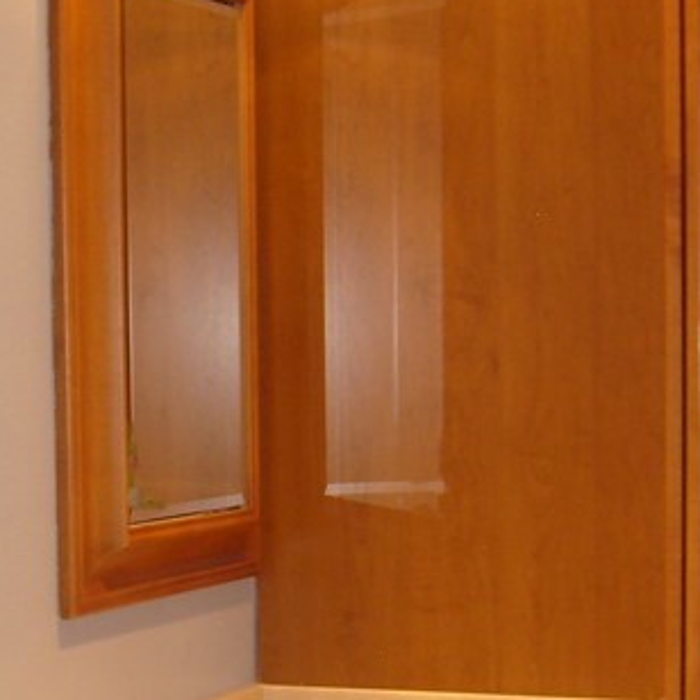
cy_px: 591
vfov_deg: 16.7
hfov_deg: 16.8
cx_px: 209
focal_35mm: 103
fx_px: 2356
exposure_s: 1/45
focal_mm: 5.8
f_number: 2.8
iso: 100
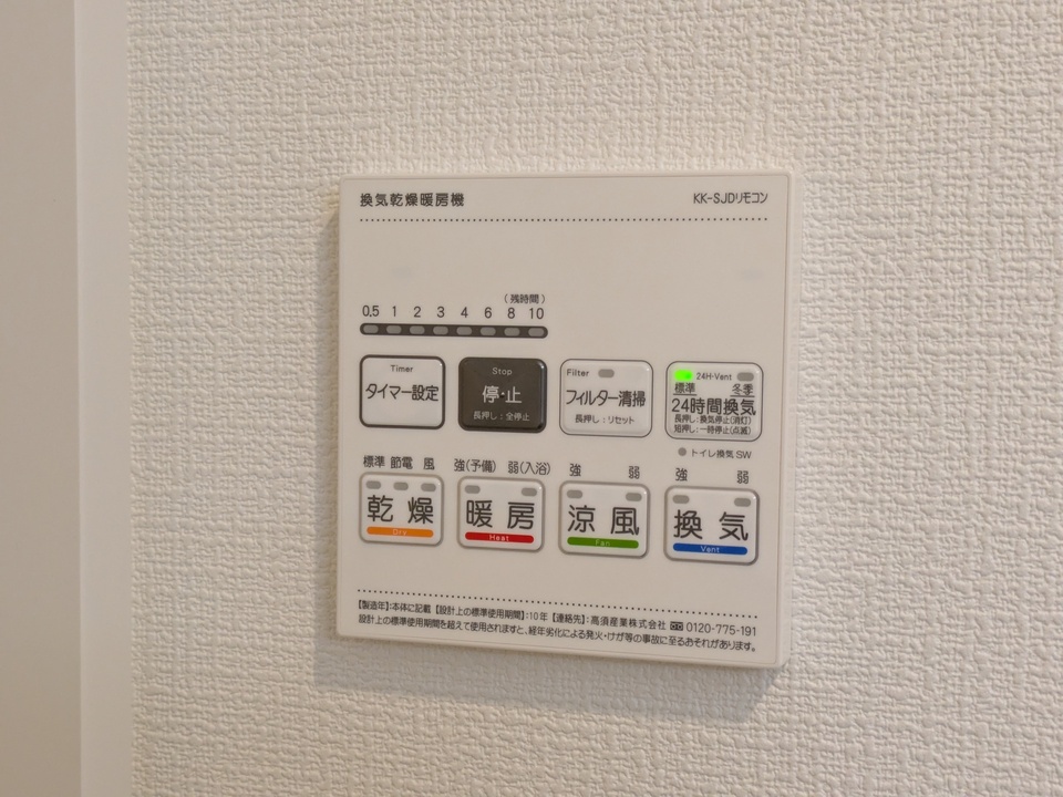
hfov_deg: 37.5
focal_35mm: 51
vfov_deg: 28.6
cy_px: 398
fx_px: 1566
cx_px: 532
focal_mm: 5.43
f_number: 1.89
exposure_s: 1/120
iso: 292
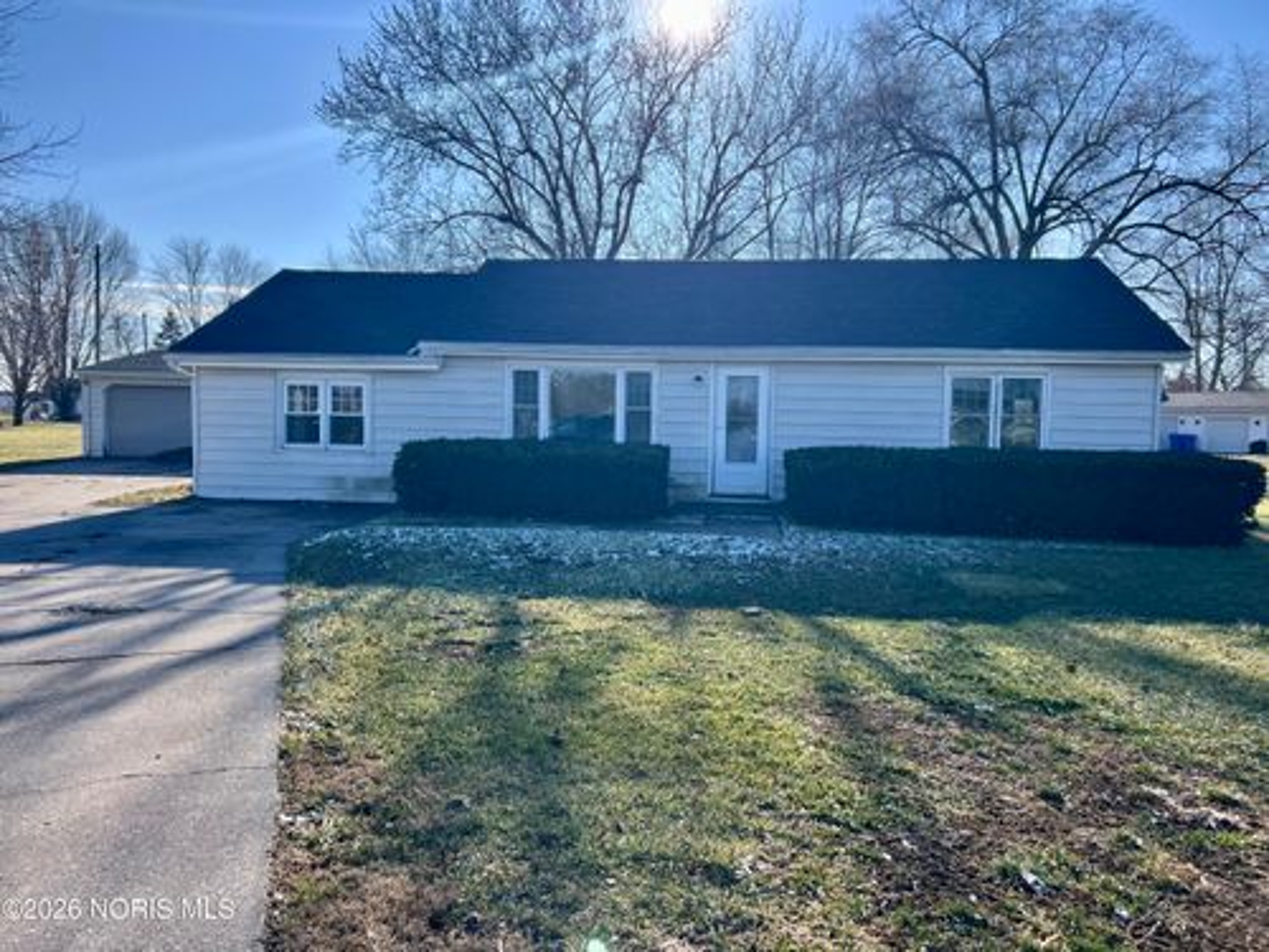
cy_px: 476
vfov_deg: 53.1
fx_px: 953
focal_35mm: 26
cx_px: 634
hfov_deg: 67.3
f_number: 1.5
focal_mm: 5.7
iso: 50
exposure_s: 1/2841
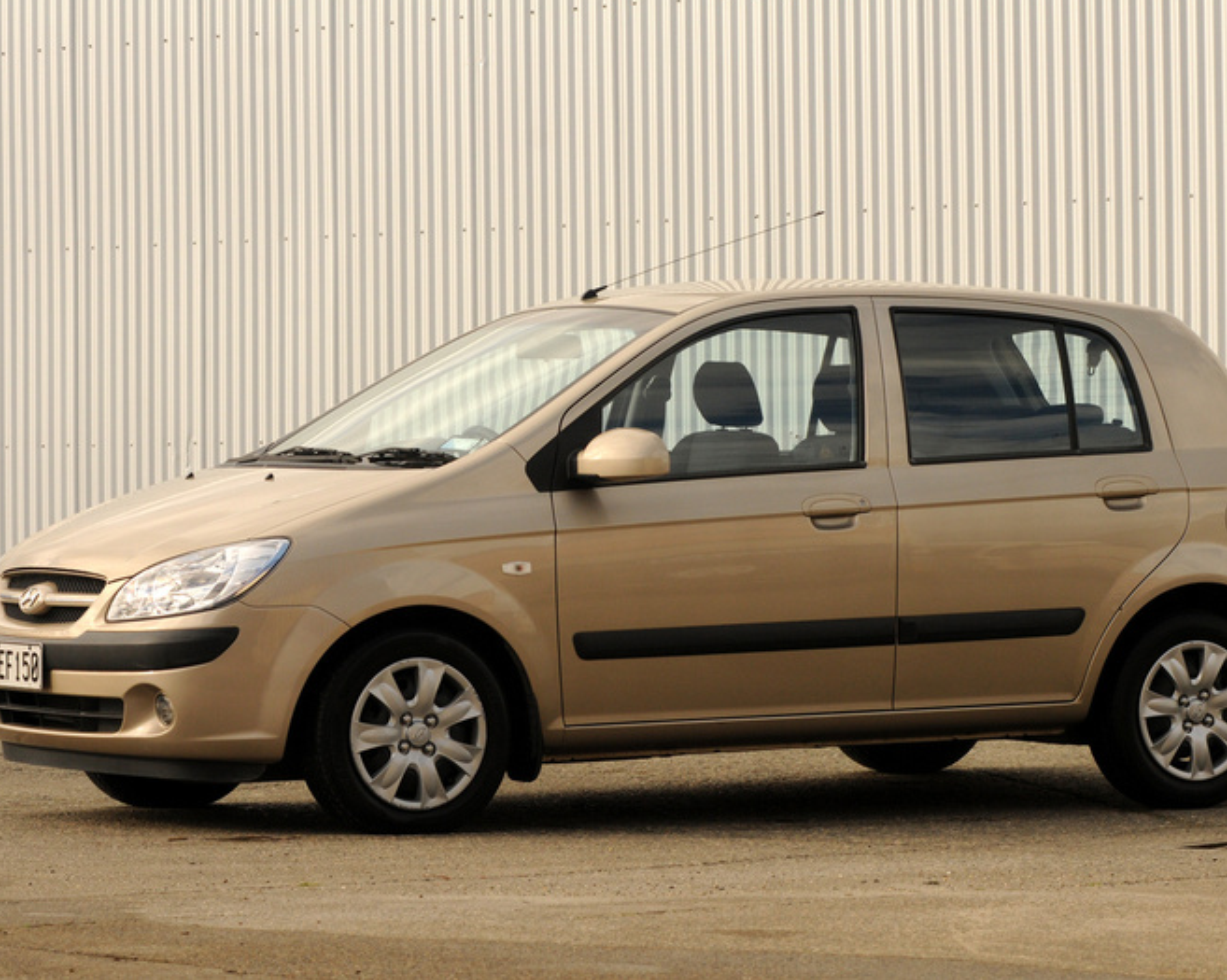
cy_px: 486
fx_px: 4973
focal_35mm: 137
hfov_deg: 14.1
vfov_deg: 11.3
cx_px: 676
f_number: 10
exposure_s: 1/640
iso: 400
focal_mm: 80
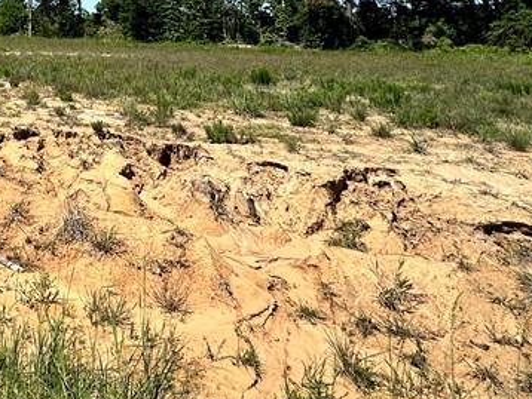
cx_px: -91
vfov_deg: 30.4
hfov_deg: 37.0
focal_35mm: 40
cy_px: -83
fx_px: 615
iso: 40
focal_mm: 2.22
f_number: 2.2
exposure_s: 1/1770
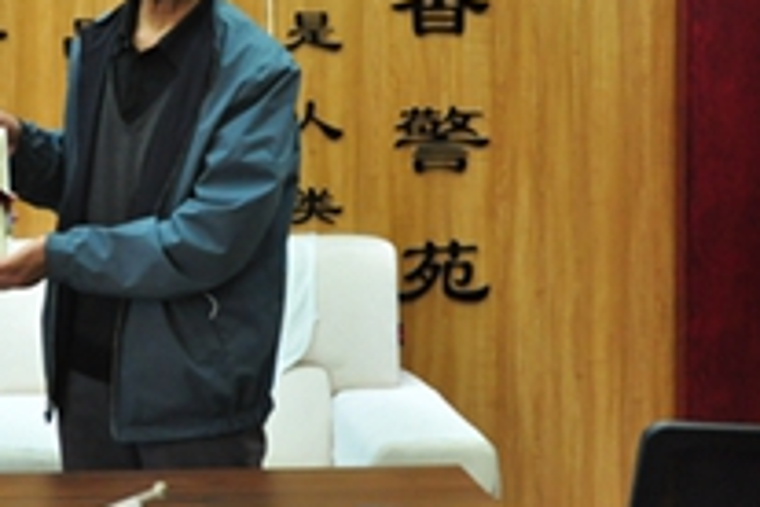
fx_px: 2289
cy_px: 154
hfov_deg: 18.4
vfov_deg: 12.6
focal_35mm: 108
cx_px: 7
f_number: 5.6
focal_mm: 25
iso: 1250
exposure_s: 1/125
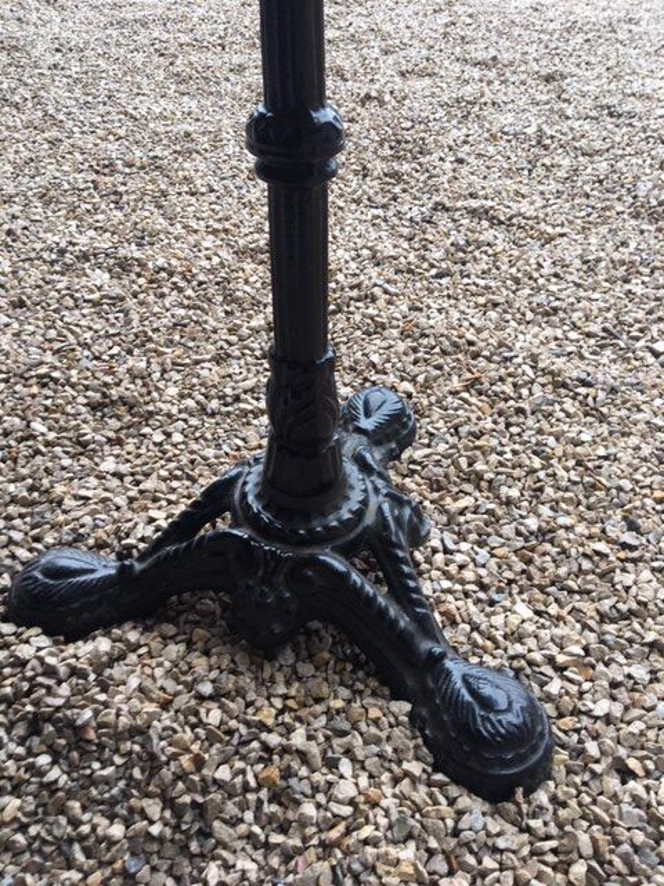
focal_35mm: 29
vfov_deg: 61.7
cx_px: 332
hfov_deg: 48.2
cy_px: 443
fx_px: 742
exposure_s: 1/50
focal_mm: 4.15
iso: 25
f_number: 2.2
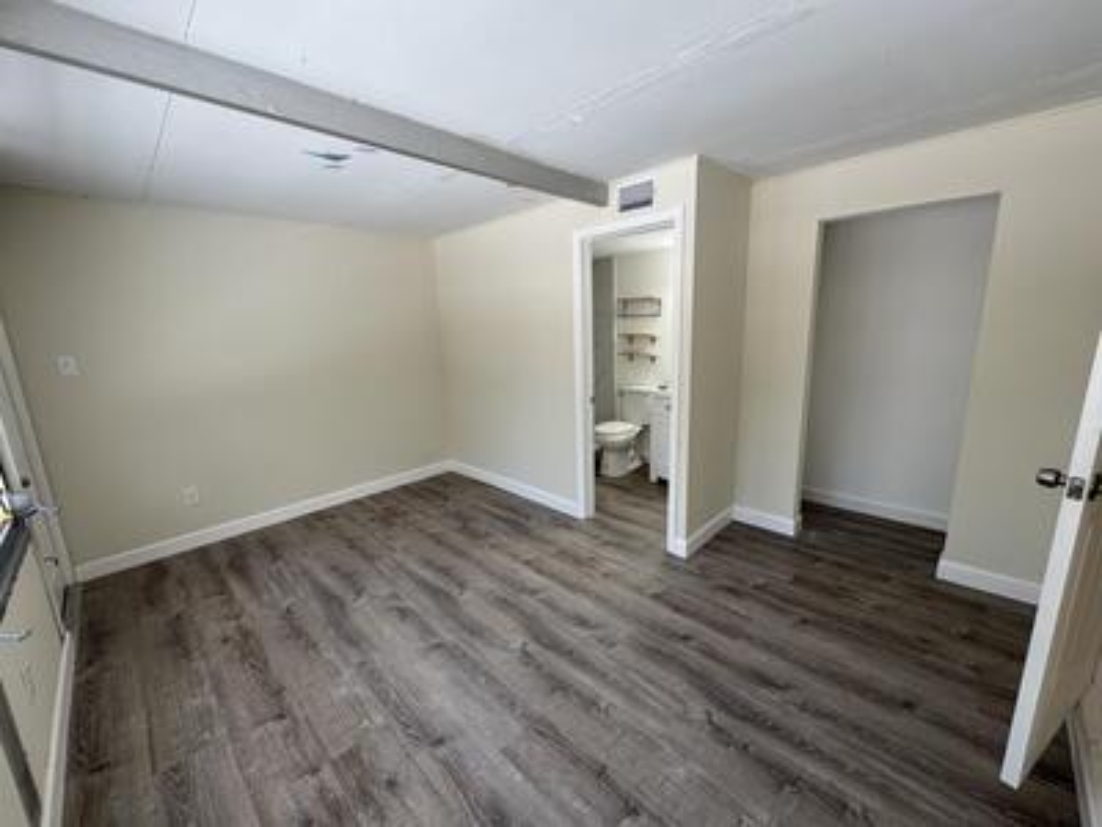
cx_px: 551
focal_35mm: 14
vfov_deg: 85.7
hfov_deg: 102.1
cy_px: 414
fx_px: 446
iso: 40
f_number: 2.2
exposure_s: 1/100
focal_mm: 2.22
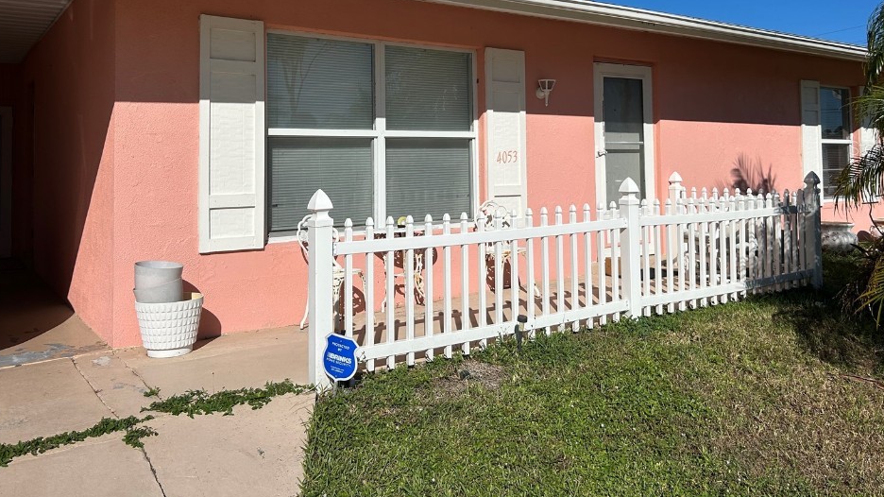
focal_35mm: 31
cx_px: 454
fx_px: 726
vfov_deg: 37.2
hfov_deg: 62.6
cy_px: 147
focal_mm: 5.7
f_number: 1.5
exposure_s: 1/11364
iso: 50
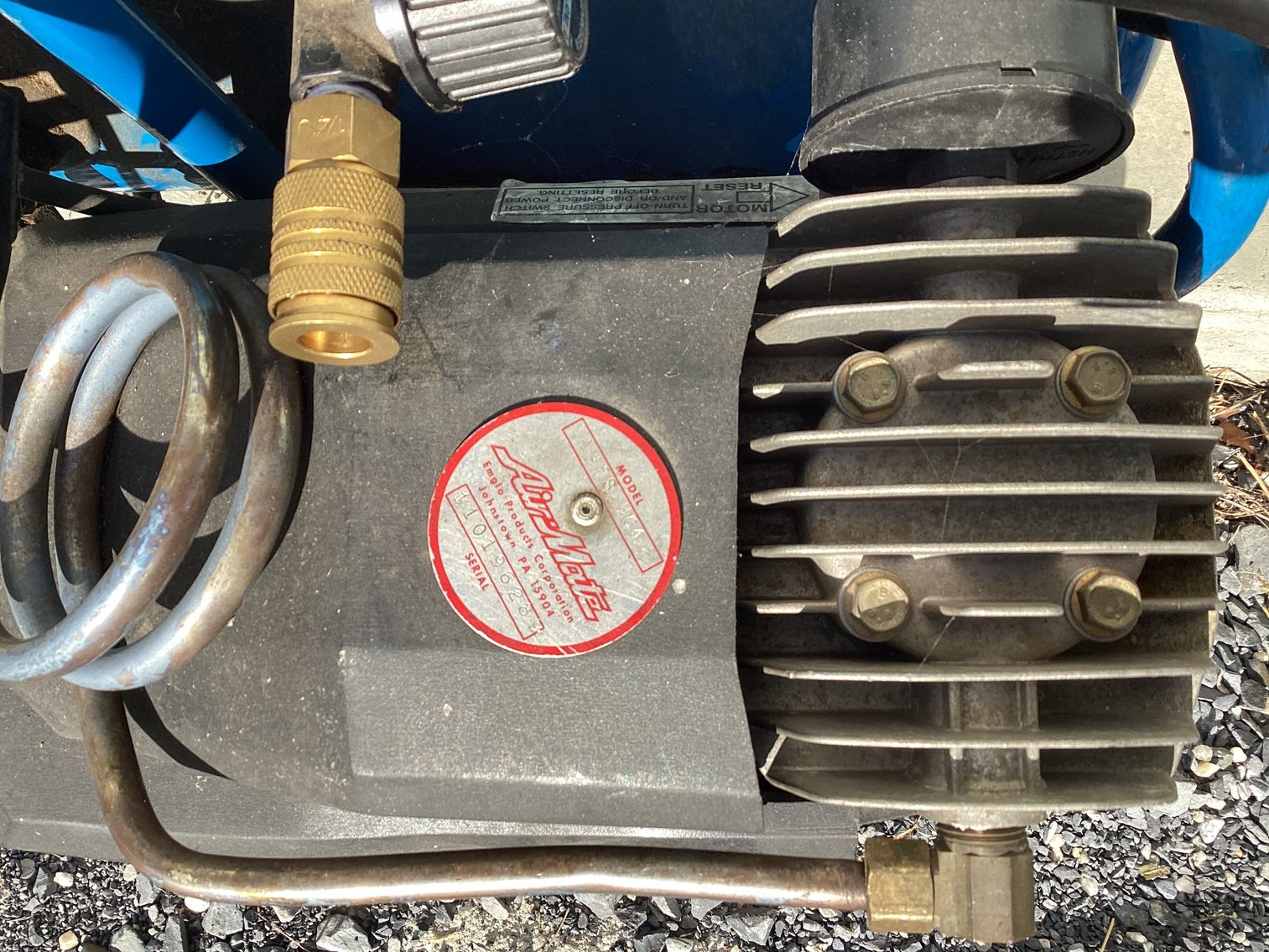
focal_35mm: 31
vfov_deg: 45.4
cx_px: 634
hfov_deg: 58.3
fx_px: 1137
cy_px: 476
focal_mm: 3.3
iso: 25
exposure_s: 1/562
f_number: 2.4
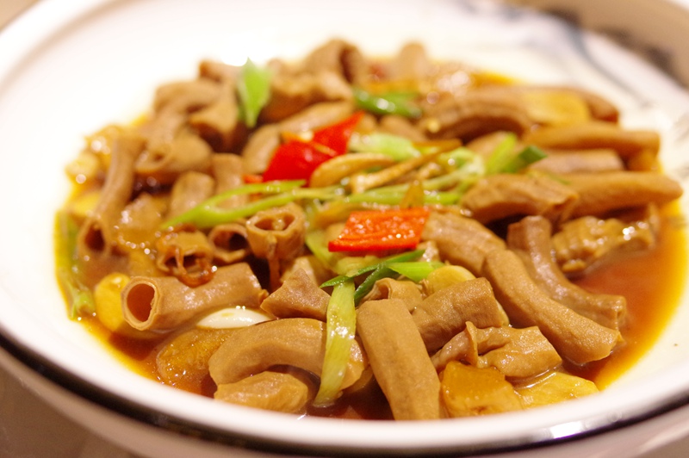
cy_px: 229
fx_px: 880
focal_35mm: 46
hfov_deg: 42.8
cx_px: 344
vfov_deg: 29.2
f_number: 3.2
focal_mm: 31
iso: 3200
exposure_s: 1/160
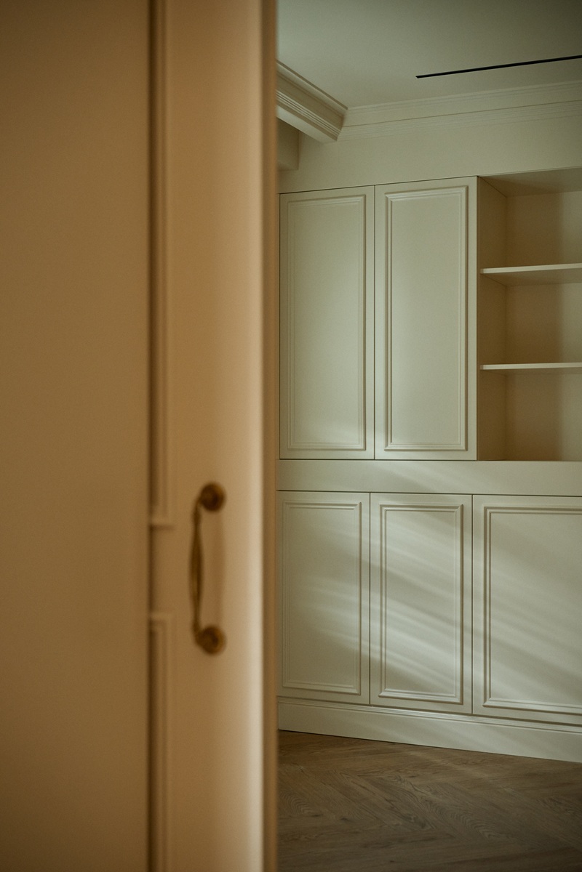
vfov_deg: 39.6
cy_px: 436
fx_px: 1212
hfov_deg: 27.0
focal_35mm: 50
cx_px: 291
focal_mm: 50
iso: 640
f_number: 2.8
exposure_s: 1/1250
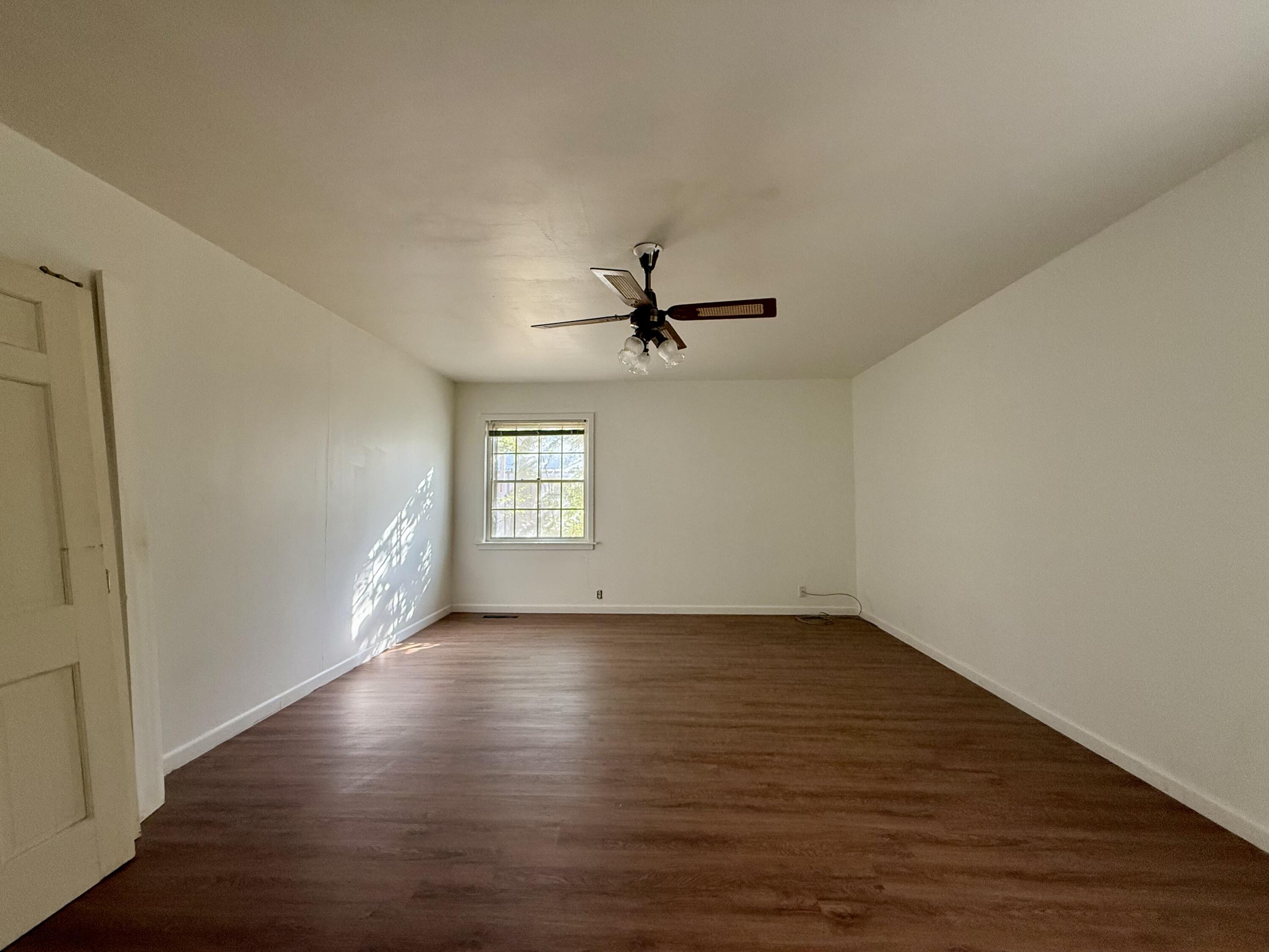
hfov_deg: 102.1
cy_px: 476
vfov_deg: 85.7
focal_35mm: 14
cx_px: 634
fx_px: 513
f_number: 2.2
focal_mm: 2.22
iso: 320
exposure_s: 1/99
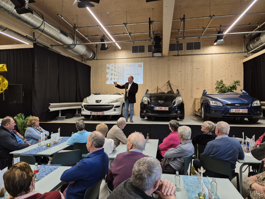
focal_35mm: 23
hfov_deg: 73.9
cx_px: 132
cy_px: 100
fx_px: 176
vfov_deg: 58.9
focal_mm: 5.4
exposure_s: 1/120
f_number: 1.8
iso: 250
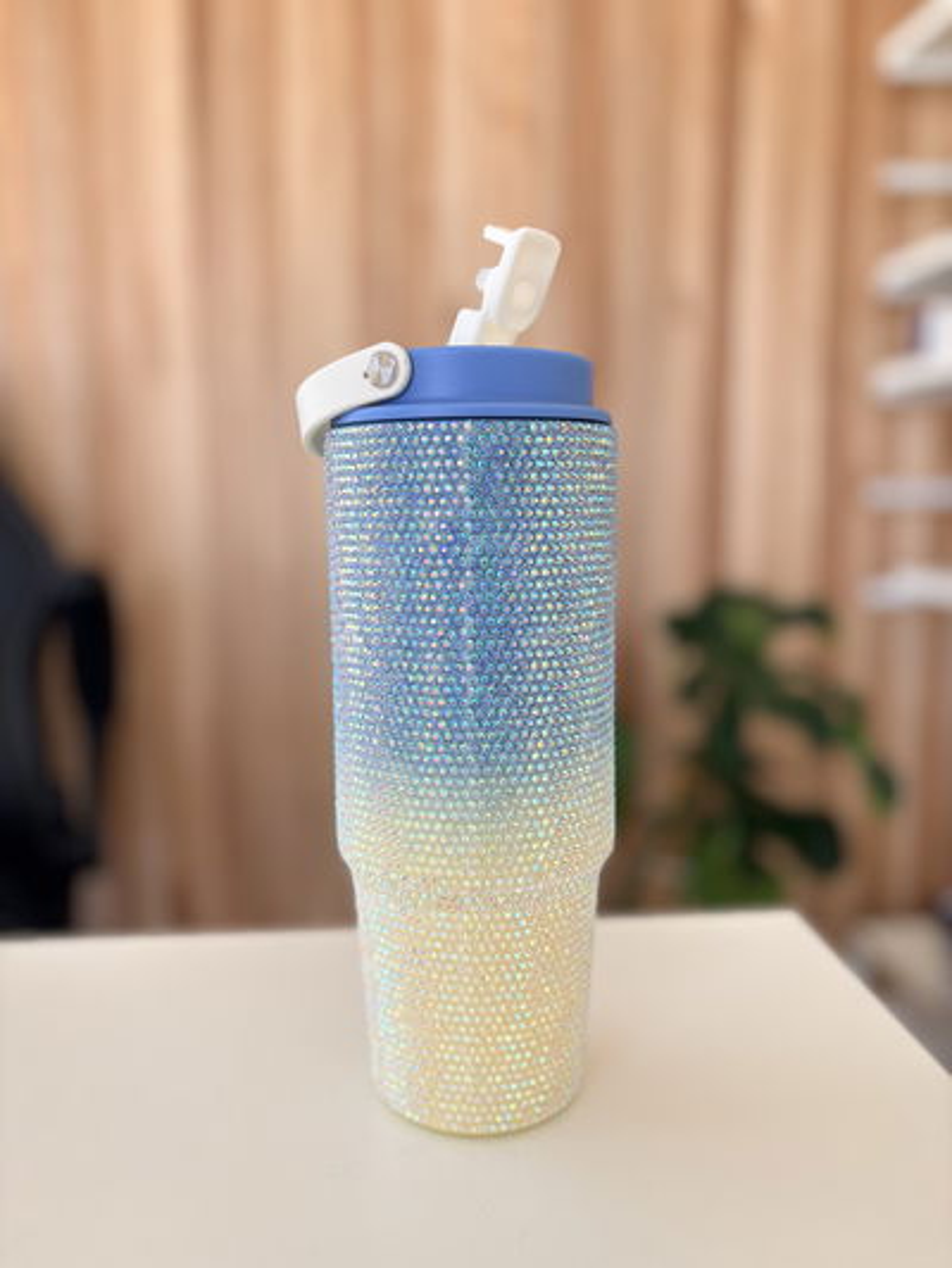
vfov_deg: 67.3
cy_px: 634
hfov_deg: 53.1
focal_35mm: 26
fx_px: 953
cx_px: 476
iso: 80
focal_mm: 5.96
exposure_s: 1/121
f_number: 1.6
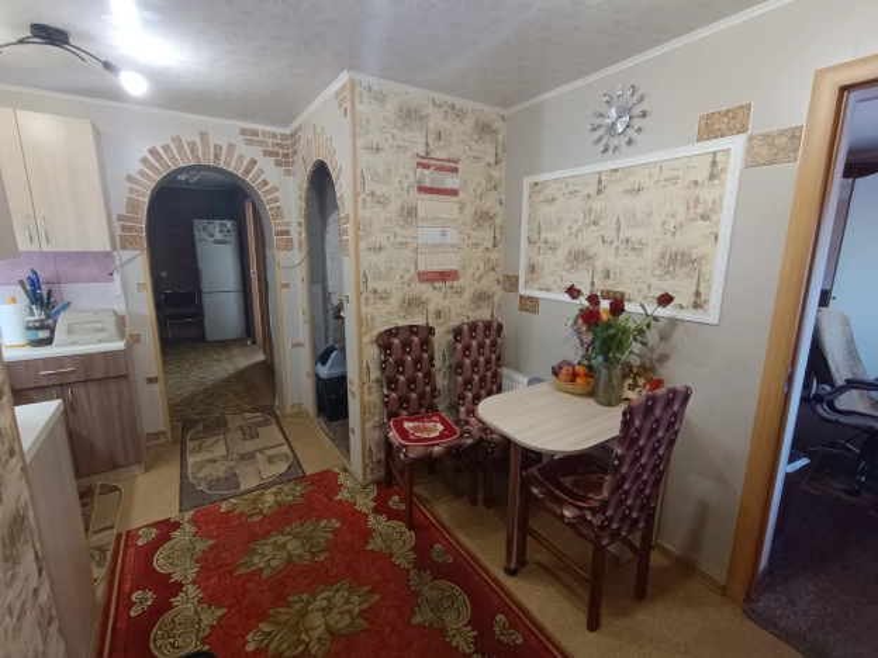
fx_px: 406
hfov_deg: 94.5
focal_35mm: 16
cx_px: 439
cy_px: 329
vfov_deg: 78.1
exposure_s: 1/50
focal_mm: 1.66
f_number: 2.2
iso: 846
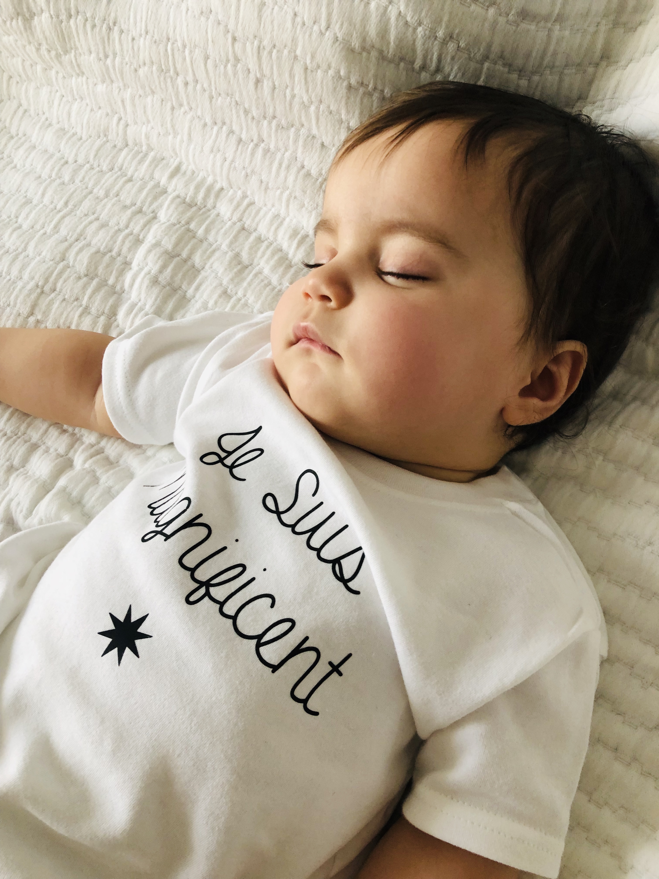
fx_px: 711
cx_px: 330
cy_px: 440
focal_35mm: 28
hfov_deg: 49.7
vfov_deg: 63.4
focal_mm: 4
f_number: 1.8
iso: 64
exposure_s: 1/15
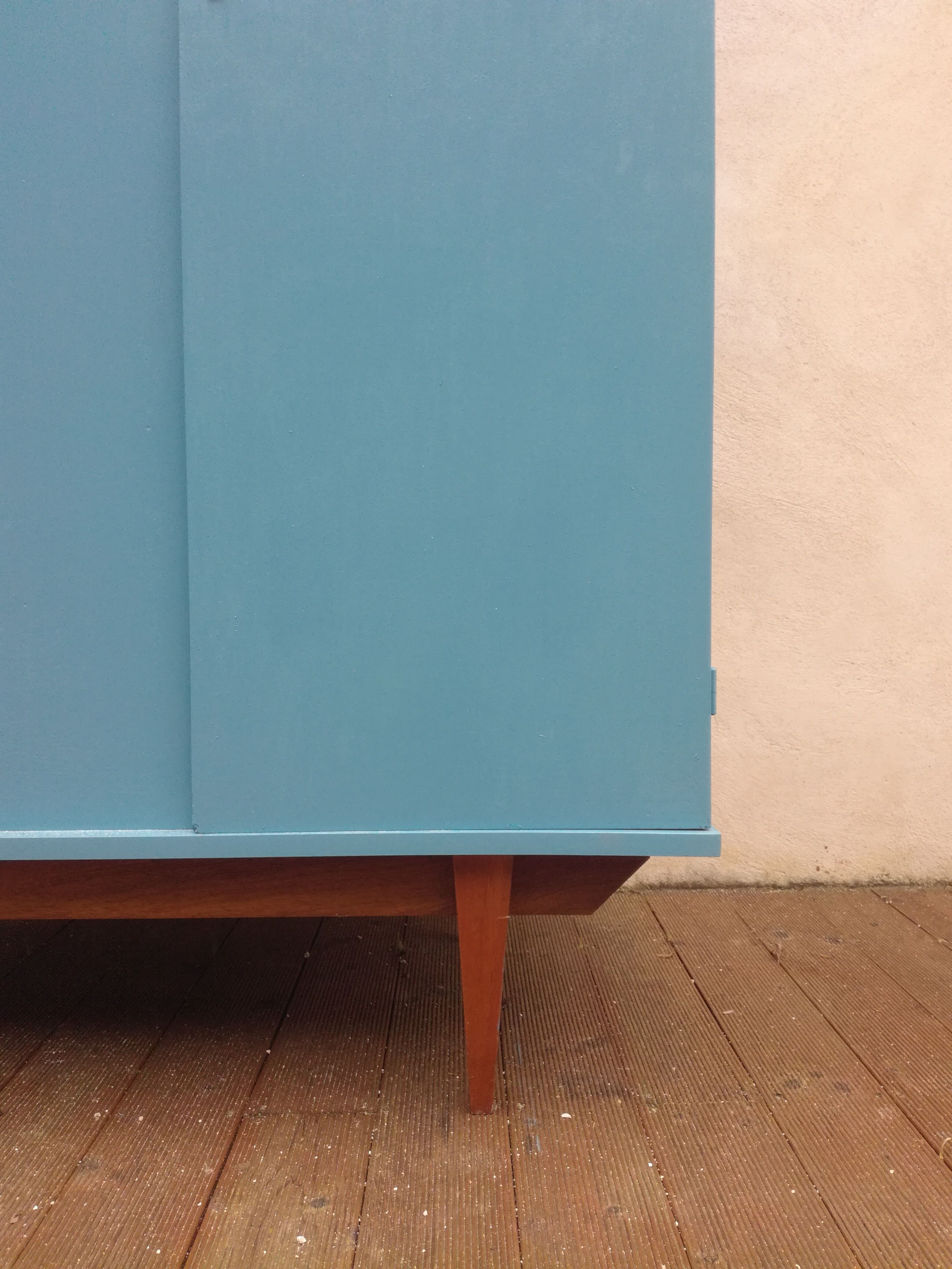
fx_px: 990
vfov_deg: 65.3
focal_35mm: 27
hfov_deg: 51.4
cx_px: 476
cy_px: 634
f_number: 2
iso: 80
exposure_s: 1/120
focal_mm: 3.79
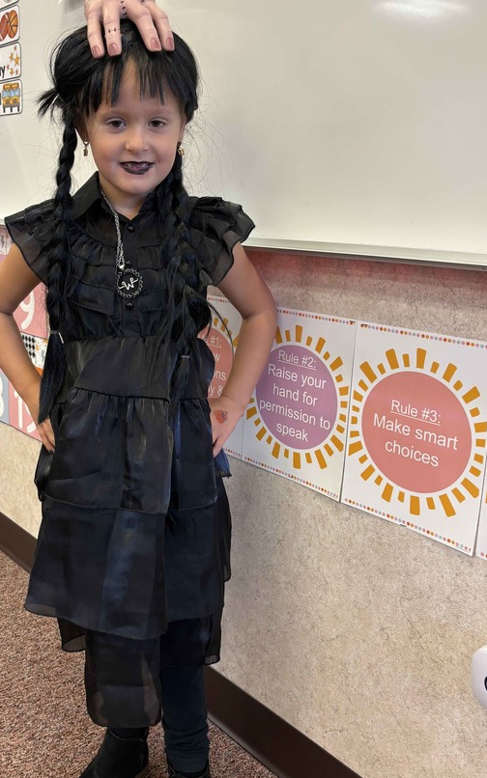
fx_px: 743
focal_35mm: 35
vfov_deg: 55.3
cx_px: 159
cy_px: 357
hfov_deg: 35.9
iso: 100
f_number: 1.6
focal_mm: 5.96
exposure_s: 1/60
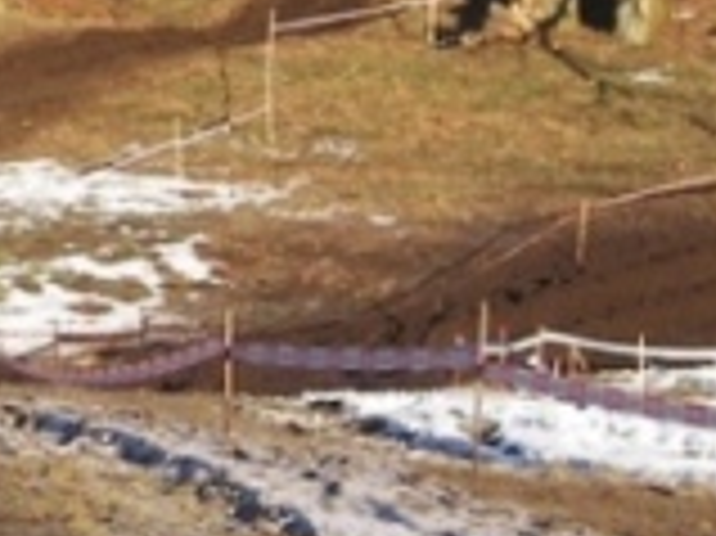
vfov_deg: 3.8
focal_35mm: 391
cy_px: 223
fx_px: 8081
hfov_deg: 5.0
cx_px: -338
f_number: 3.2
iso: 50
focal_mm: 16.3
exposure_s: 1/320
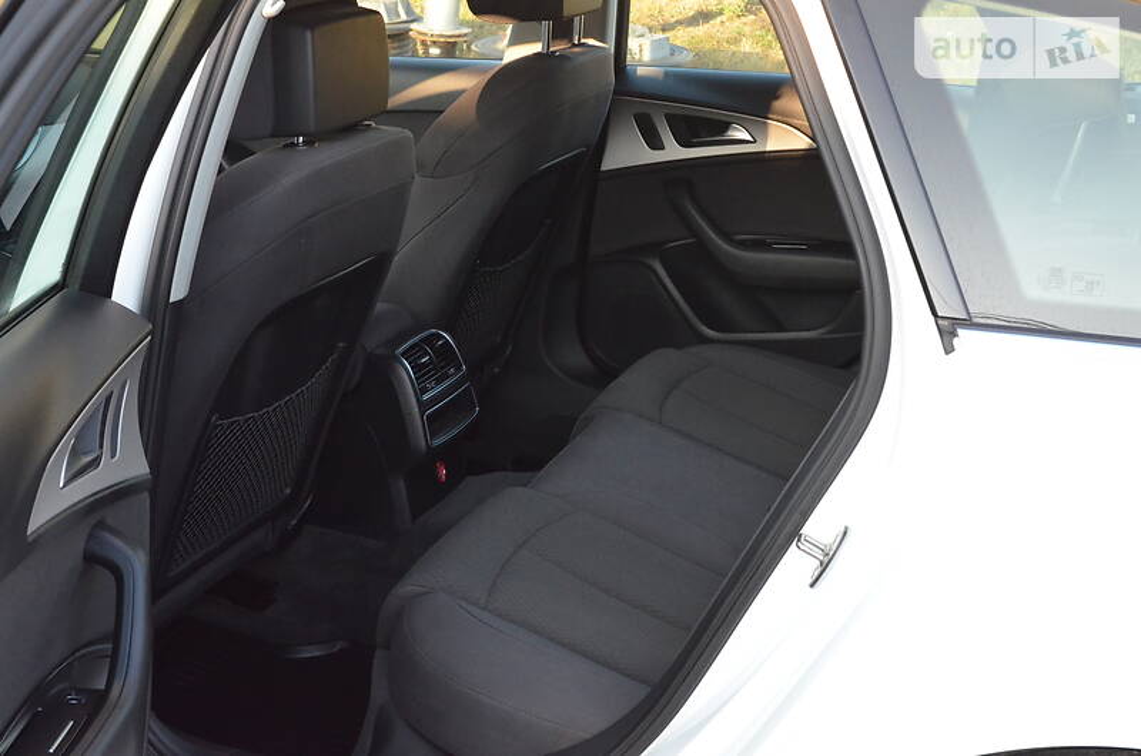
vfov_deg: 25.6
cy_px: 378
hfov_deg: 37.9
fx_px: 1661
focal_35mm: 52
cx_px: 570
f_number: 8
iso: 2500
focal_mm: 35
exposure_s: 1/250
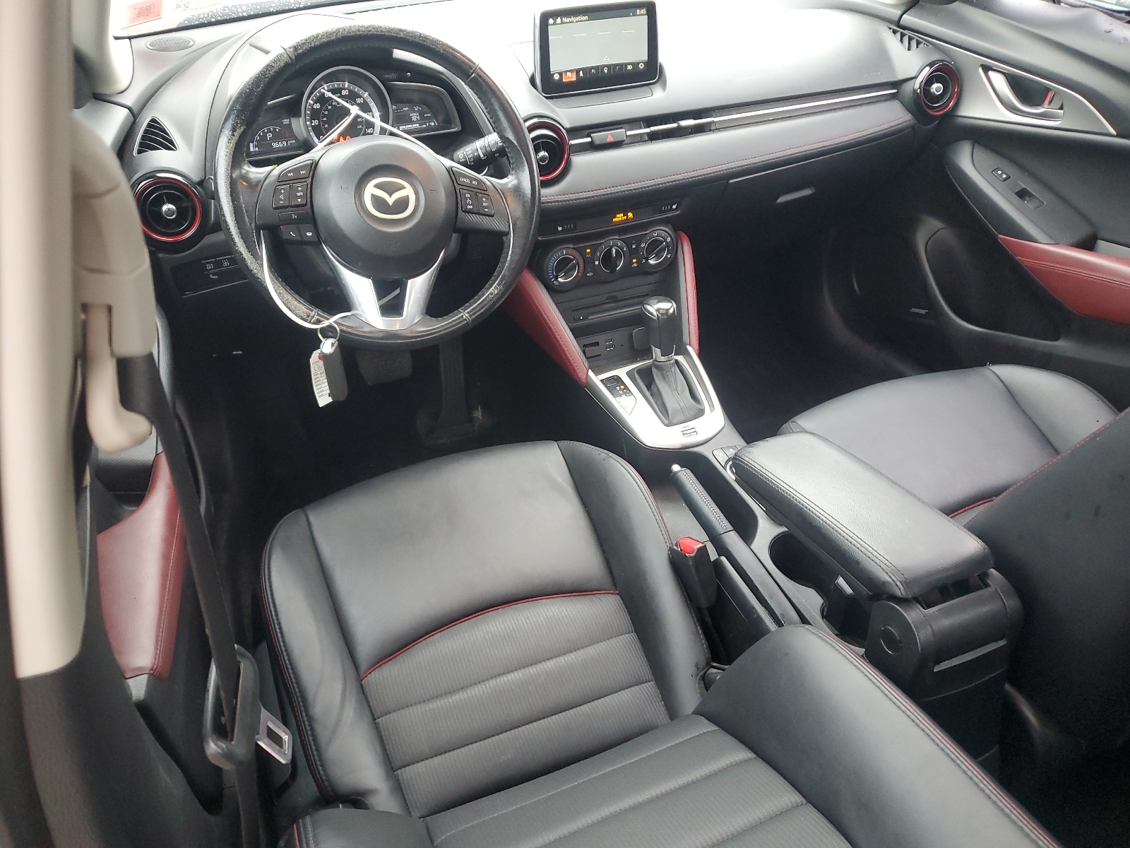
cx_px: 565
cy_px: 424
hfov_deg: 67.3
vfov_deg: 53.1
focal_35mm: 26
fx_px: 849
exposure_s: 1/60.2
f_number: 1.5
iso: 188
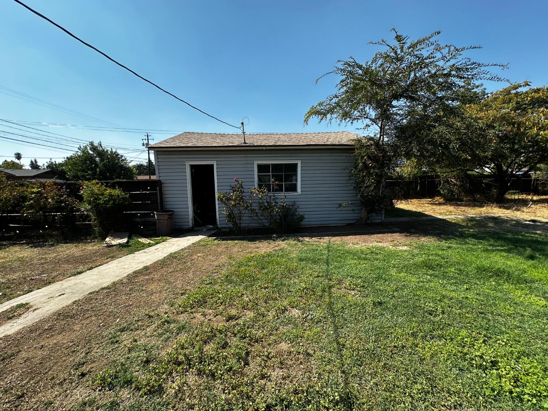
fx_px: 222
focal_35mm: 14
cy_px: 206
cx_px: 274
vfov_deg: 85.7
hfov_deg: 102.1
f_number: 2.2
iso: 50
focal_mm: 2.22
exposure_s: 1/1043
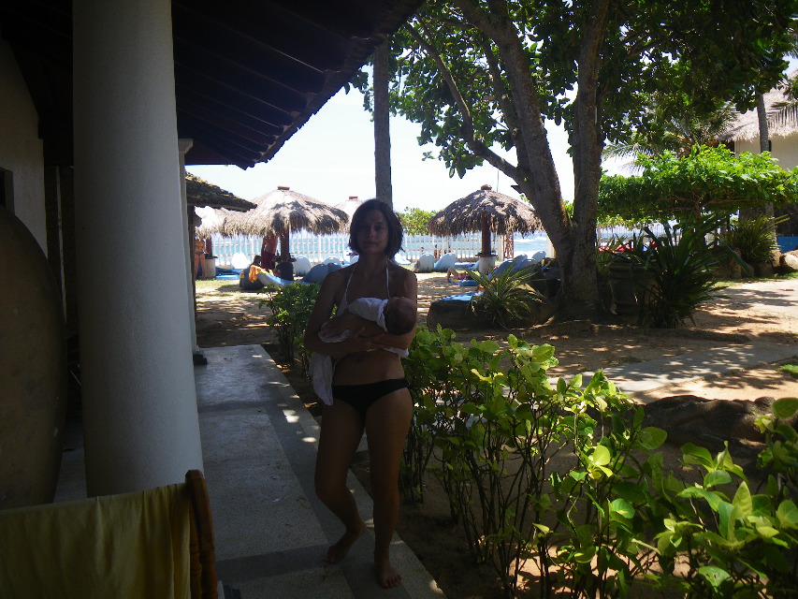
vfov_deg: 49.8
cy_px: 300
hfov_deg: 63.4
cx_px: 399
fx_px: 646
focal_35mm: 28
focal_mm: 5
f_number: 3.5
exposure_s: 1/200
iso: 50
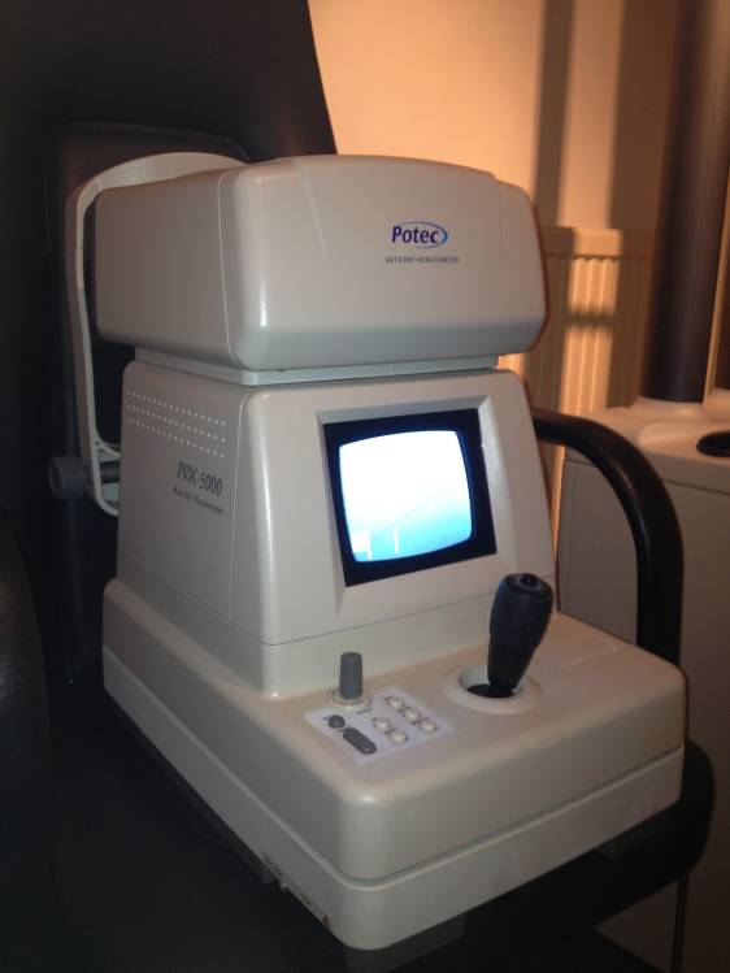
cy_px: 486
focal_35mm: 35
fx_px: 984
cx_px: 365
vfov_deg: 52.6
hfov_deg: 40.7
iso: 80
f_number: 2.4
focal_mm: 4.28
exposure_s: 1/20
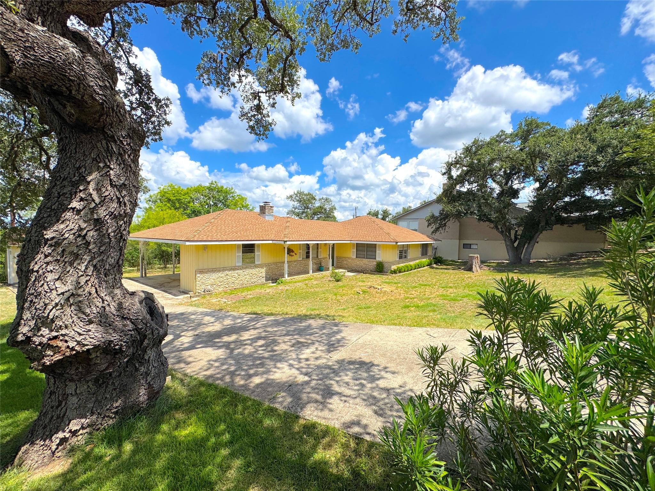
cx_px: 328
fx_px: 265
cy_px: 246
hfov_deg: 102.1
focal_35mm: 14
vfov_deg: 85.7
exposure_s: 1/3546
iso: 50
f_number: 2.2
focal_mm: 2.22
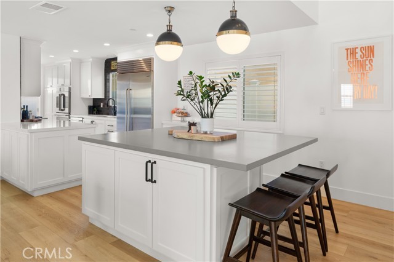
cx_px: 197
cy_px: 131
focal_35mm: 23
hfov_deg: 76.1
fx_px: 252
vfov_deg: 55.1
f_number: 9
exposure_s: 1/10
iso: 640
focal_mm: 23
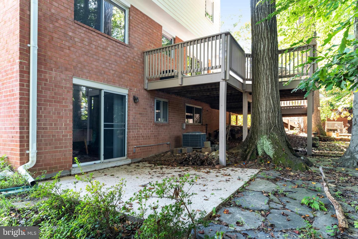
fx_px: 209
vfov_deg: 59.5
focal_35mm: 21
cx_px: 179
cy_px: 120
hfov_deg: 81.2
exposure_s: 1/13
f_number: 8
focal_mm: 21
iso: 1250
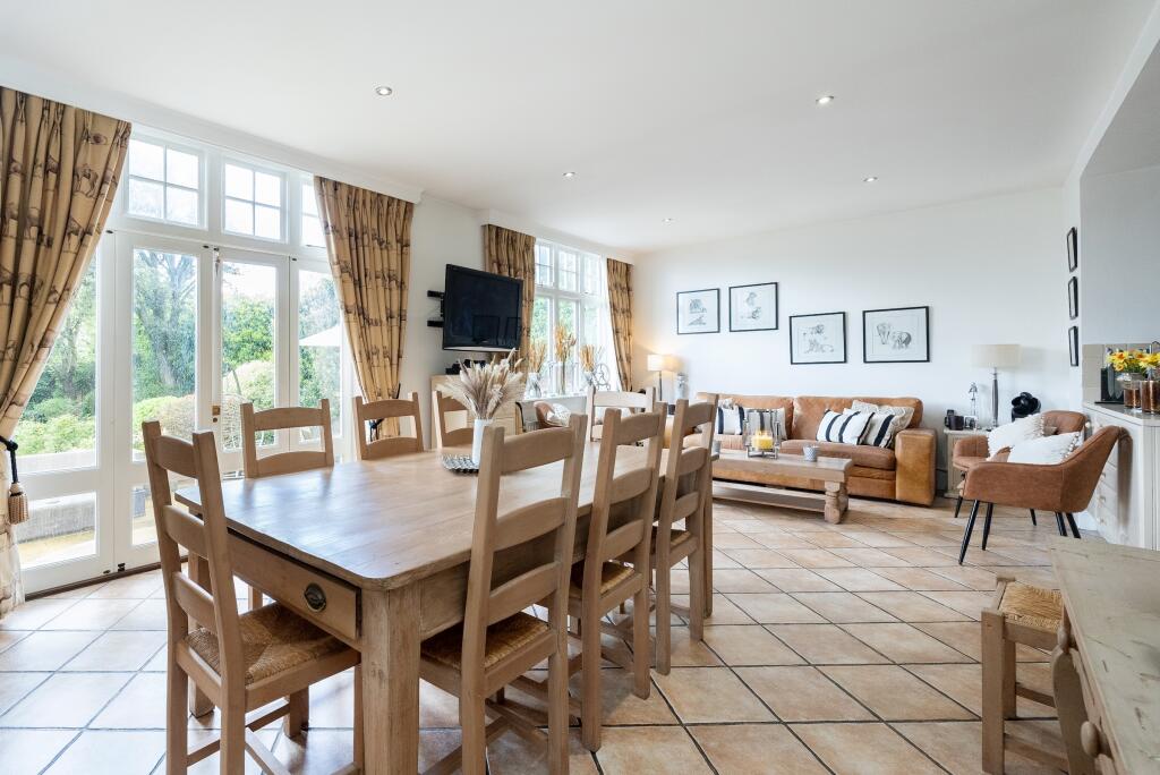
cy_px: 388
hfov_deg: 96.7
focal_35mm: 16
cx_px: 580
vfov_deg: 73.8
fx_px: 516
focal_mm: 16
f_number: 7.1
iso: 1250
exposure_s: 1/40
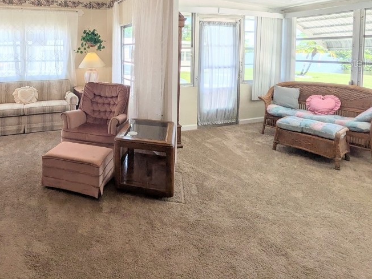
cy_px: 62
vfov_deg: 57.3
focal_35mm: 22
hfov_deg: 72.7
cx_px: 108
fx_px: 236
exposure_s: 1/382
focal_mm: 1.83
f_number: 2.2
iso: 48
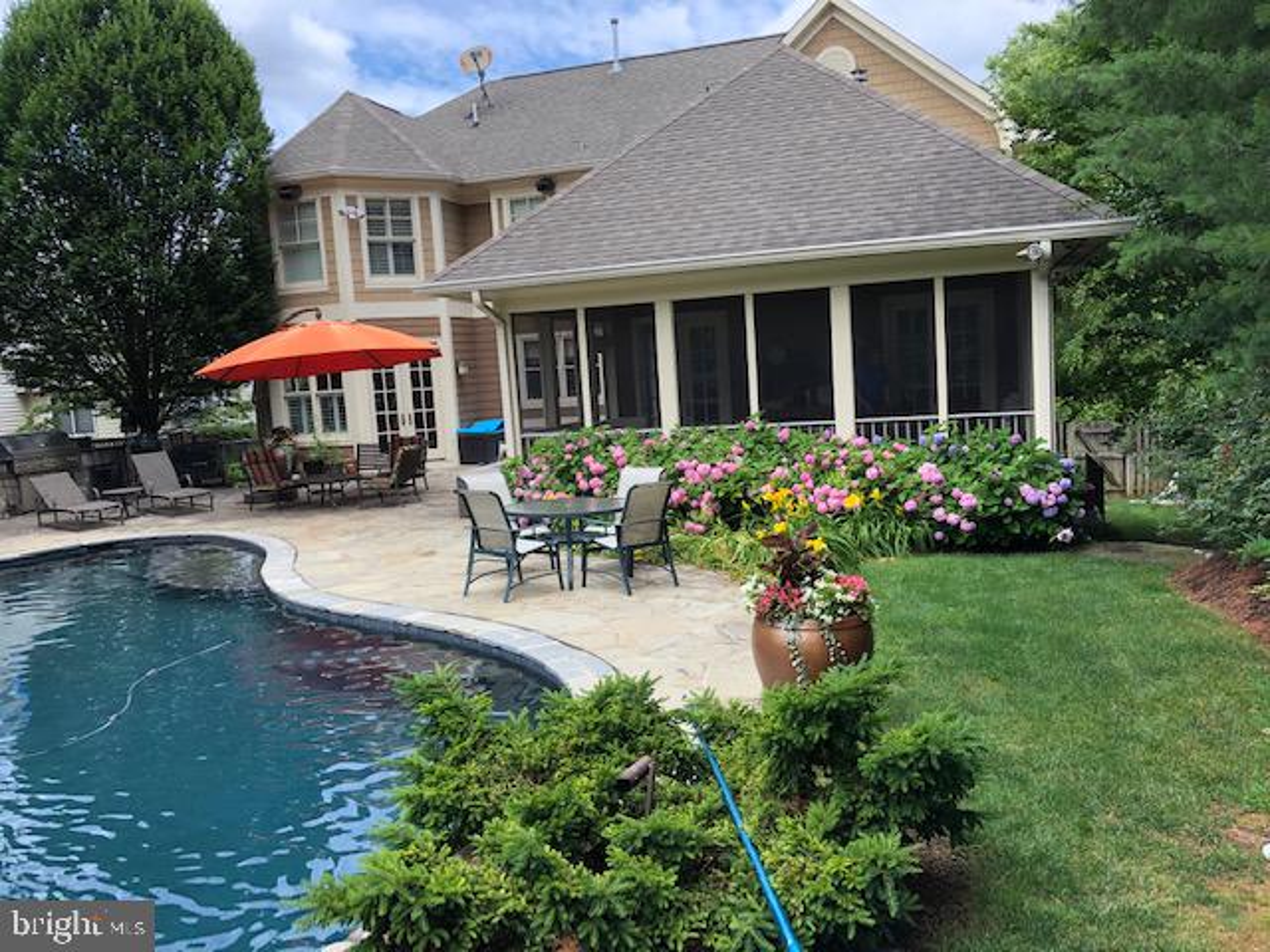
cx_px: 635
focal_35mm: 28
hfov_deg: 63.4
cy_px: 476
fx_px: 1027
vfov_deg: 49.7
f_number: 1.8
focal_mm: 3.99
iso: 20
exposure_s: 1/552
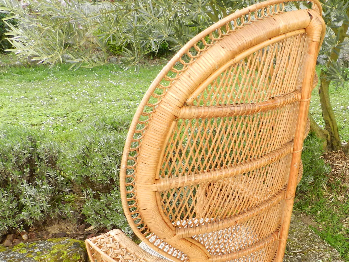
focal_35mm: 36
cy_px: 195
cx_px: 253
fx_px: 363
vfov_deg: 38.7
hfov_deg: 49.7
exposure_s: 1/160
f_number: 3.4
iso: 160
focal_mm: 4
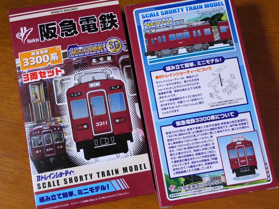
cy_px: 104
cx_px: 140
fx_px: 355
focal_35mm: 44
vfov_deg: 32.9
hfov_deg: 42.9
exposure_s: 1/25
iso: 400
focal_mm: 9.6
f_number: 3.5
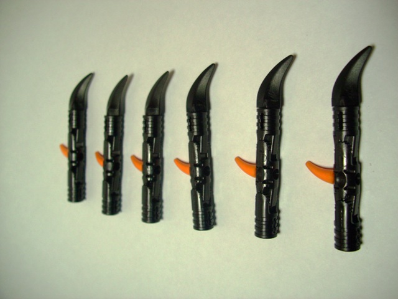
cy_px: 150
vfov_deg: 44.2
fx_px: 368
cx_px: 199
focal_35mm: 32
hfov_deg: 56.8
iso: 80
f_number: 2.9
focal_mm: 5.7
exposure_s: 1/80
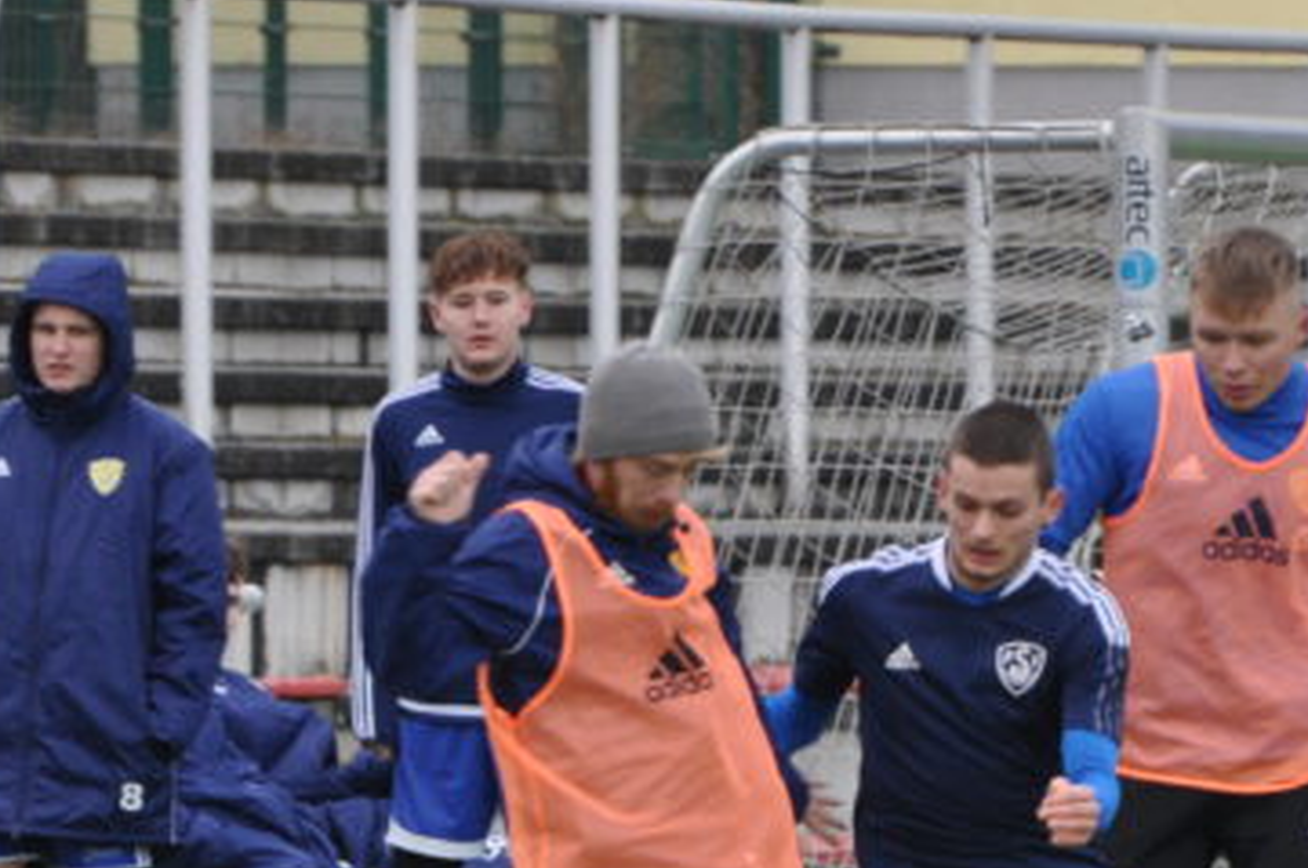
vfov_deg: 1.5
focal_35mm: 938
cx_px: 1028
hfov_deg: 2.2
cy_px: 1017
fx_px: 34034
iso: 400
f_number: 5.3
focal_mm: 220
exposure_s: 1/250
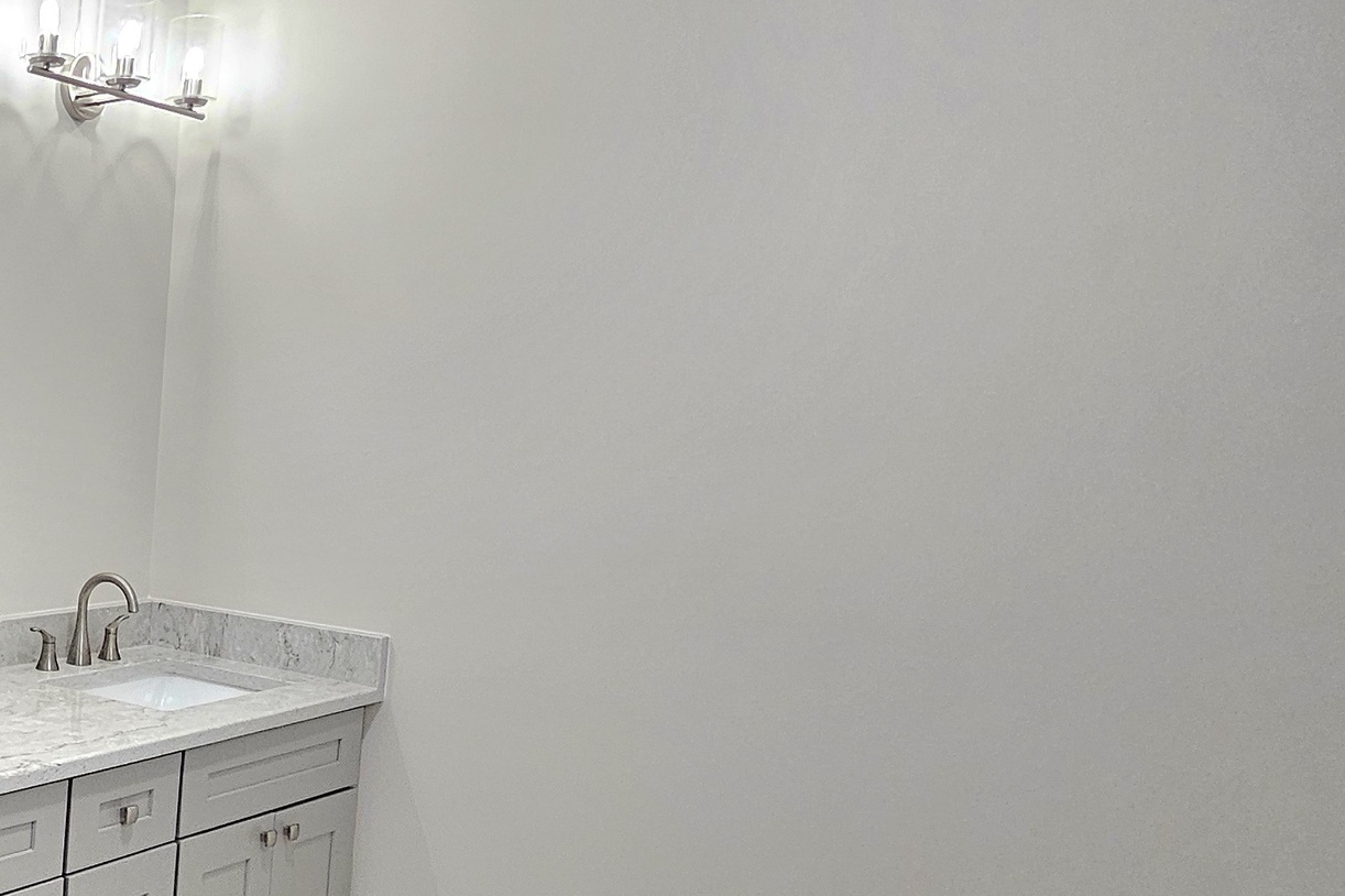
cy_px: 599
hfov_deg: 40.5
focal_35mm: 34
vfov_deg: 38.4
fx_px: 1270
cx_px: -245
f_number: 2.2
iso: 80
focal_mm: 2.2
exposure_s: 1/60.2
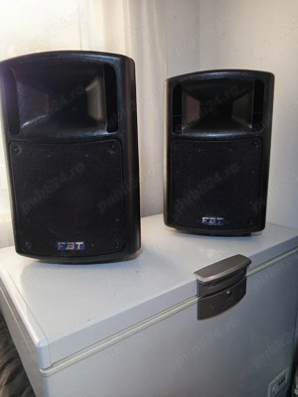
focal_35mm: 24
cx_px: 149
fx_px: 275
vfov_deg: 71.6
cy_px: 198
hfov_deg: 56.8
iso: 846
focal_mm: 5.24
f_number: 1.7
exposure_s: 1/33.3
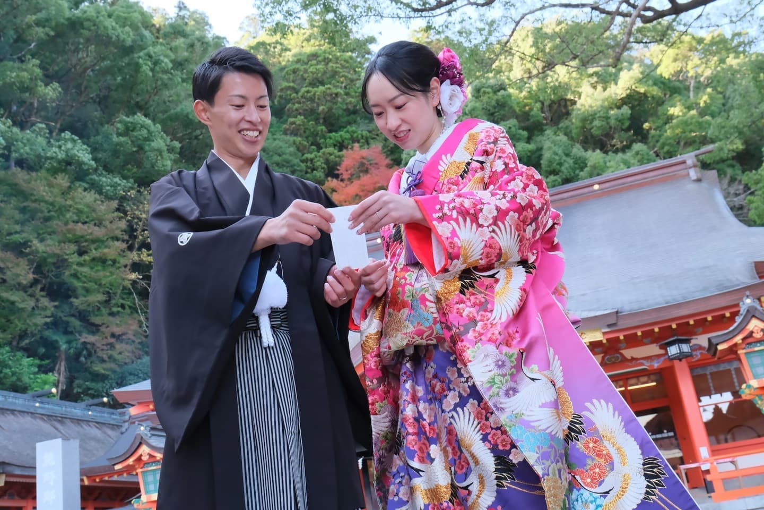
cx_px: 382
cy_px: 255
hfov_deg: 49.6
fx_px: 828
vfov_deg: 34.2
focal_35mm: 39
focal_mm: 26.2
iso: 1600
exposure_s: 1/125
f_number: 6.3
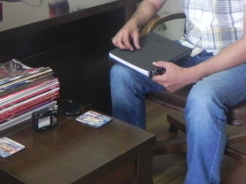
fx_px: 533
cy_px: 7
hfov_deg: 25.2
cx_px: 25
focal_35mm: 75
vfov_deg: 19.2
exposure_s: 1/50.2
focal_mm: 4.6
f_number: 2.8
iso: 400
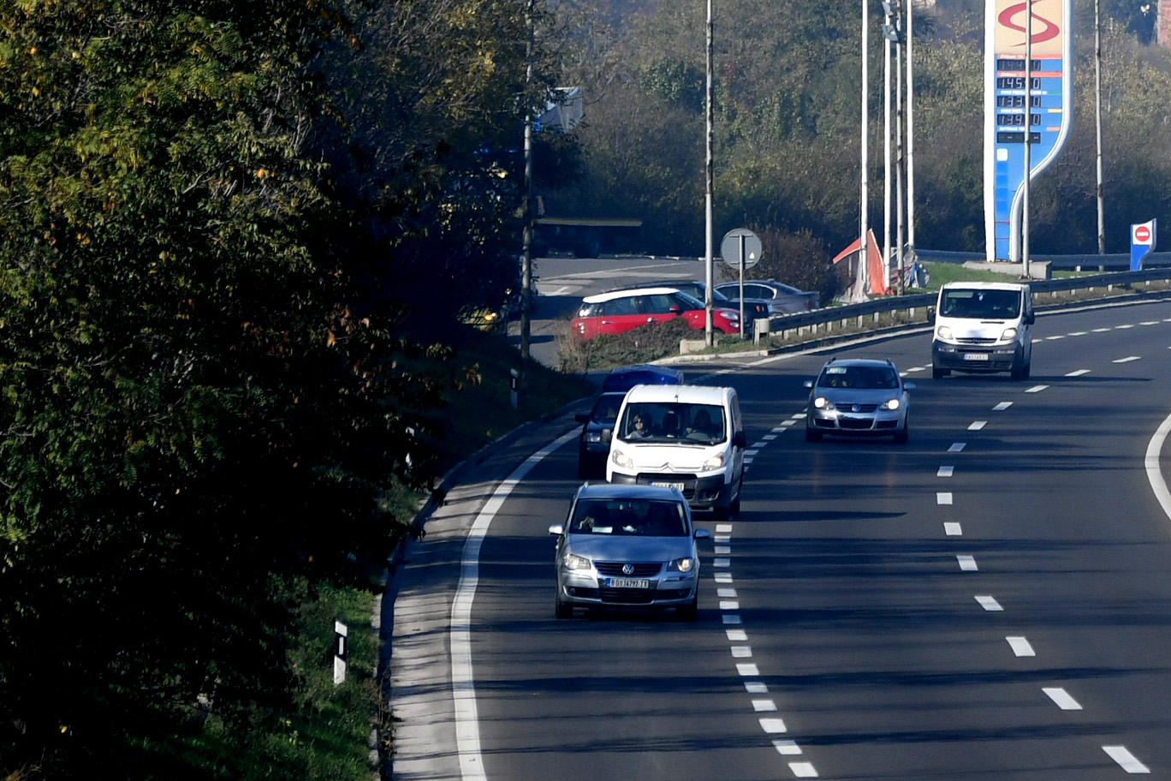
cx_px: 1733
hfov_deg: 3.4
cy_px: -478
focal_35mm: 611
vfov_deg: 2.2
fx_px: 19873
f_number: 3.2
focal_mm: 135
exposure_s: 1/3200
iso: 200
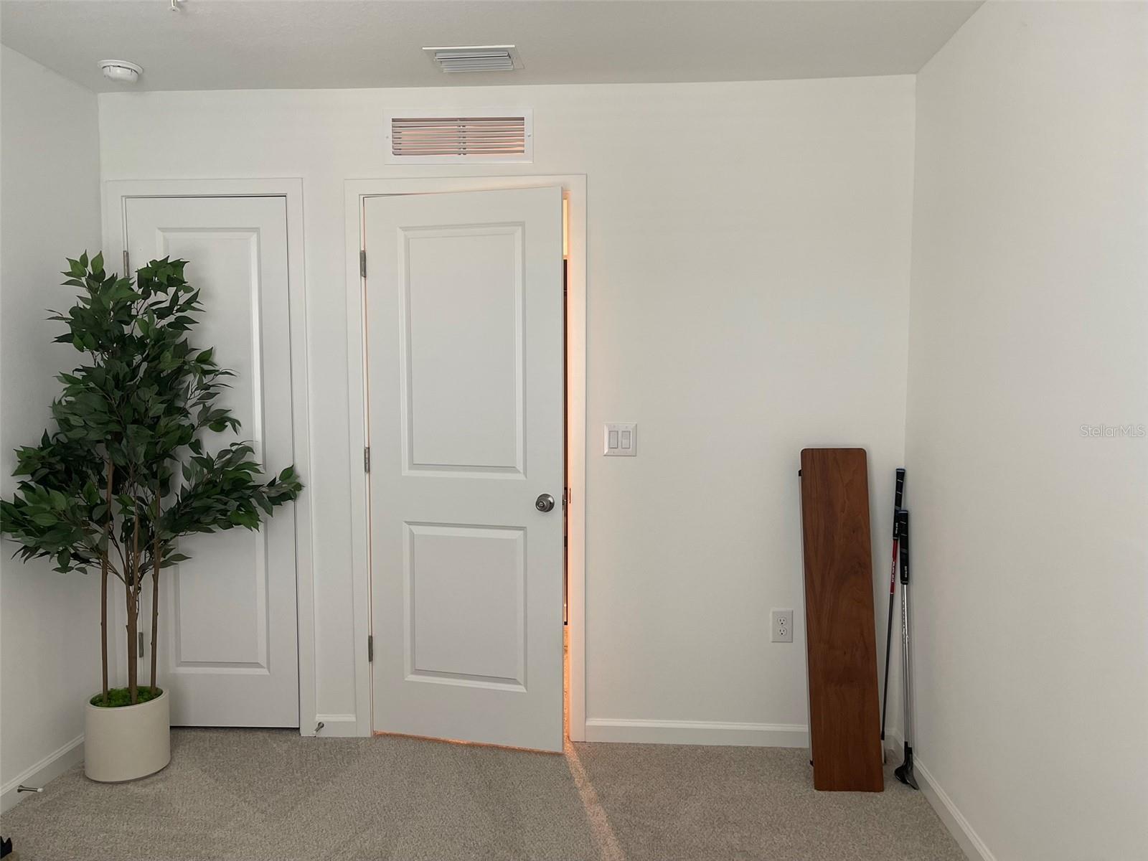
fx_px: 862
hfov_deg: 67.3
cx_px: 574
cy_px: 430
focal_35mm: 26
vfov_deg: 53.1
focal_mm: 5.1
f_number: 1.6
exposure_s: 1/60
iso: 100
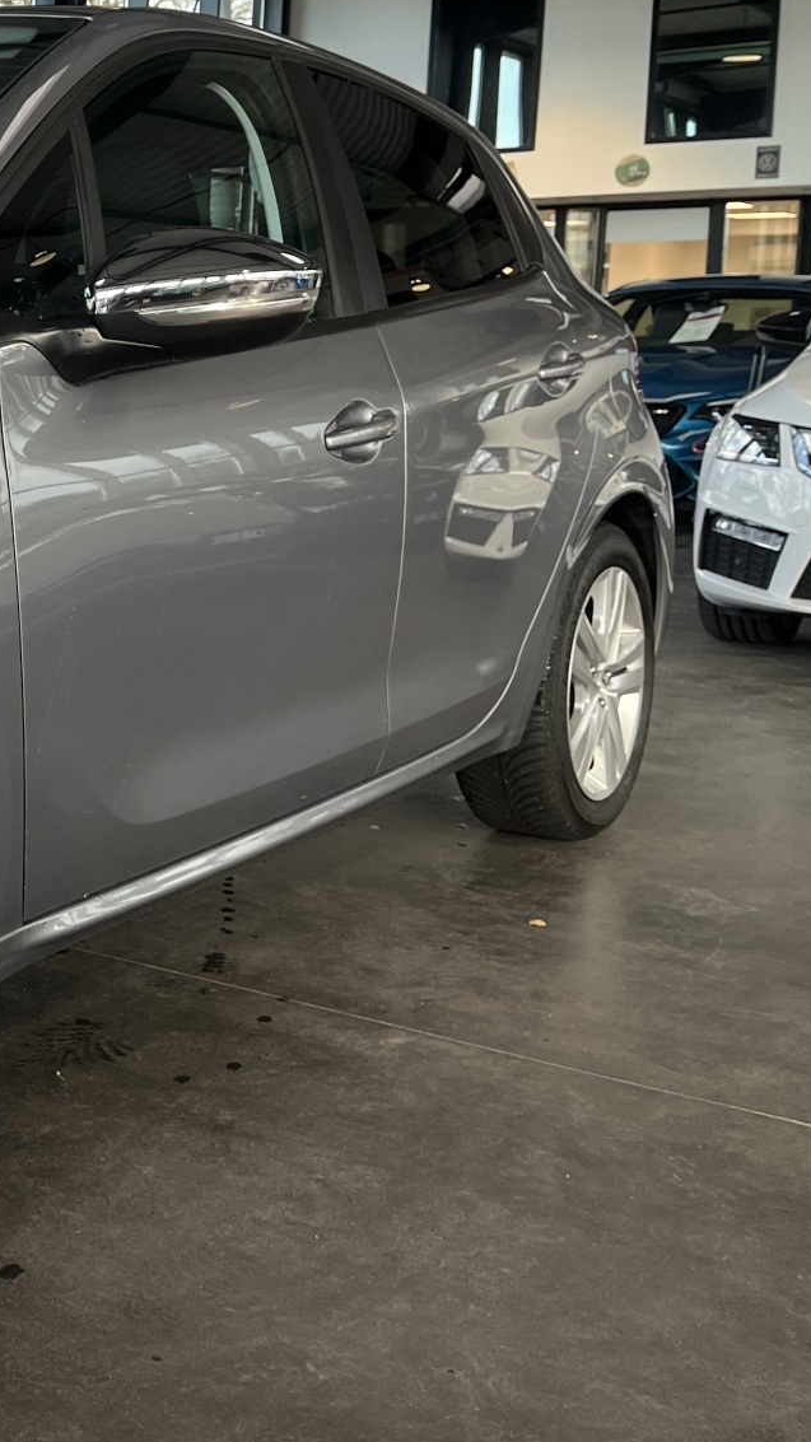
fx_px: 1912
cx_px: -447
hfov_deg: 20.2
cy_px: 593
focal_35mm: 50
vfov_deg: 41.2
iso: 40
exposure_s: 1/100
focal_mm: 5.1
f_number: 1.6
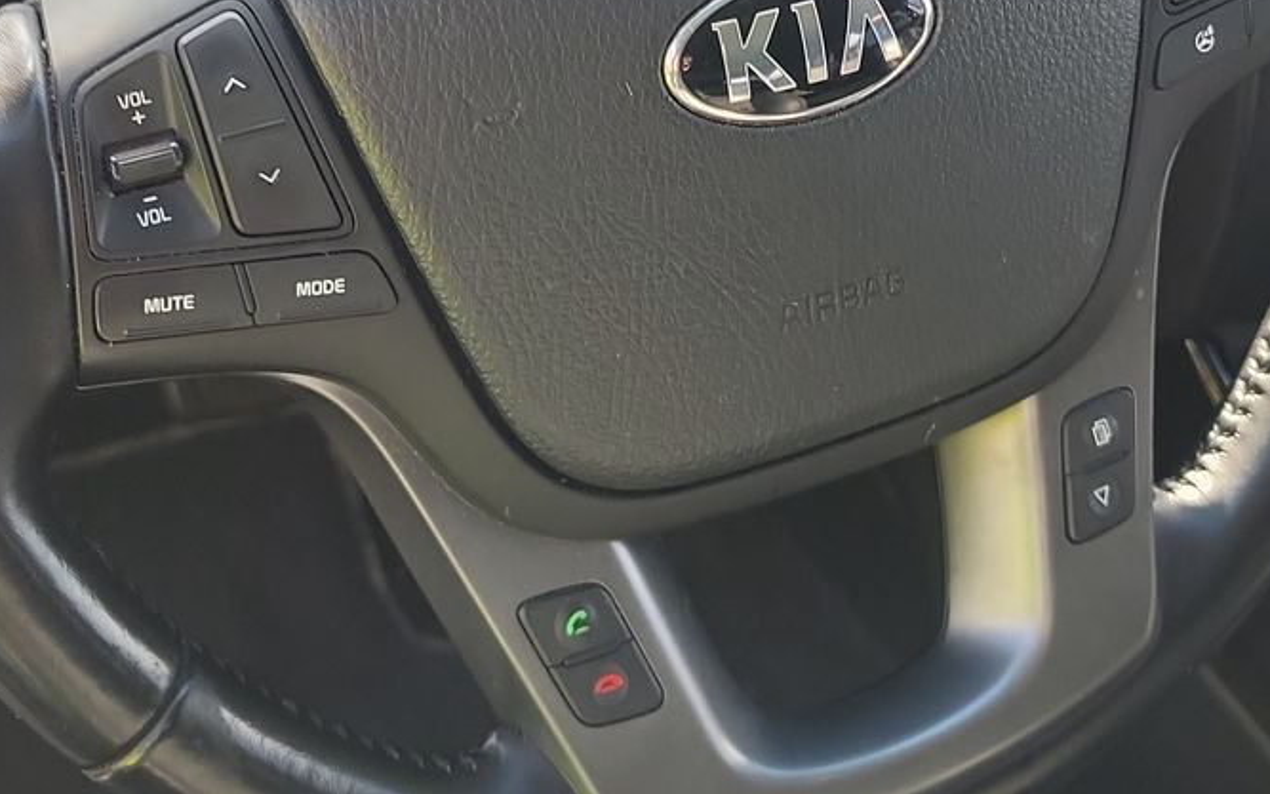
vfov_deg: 20.3
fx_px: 2111
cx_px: 752
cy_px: -72
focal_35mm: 61
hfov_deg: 33.4
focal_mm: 6.7
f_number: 1.8
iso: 54
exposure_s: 1/59
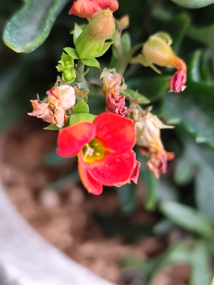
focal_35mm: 70
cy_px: 142
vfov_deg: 27.8
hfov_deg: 21.0
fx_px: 577
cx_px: 107
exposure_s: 1/25
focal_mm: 6.19
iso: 250
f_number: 1.65
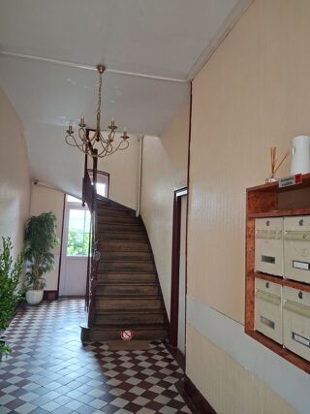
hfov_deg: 51.3
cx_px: 155
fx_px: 323
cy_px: 207
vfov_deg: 65.3
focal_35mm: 27
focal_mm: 4
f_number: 1.8
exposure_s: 1/60
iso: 320
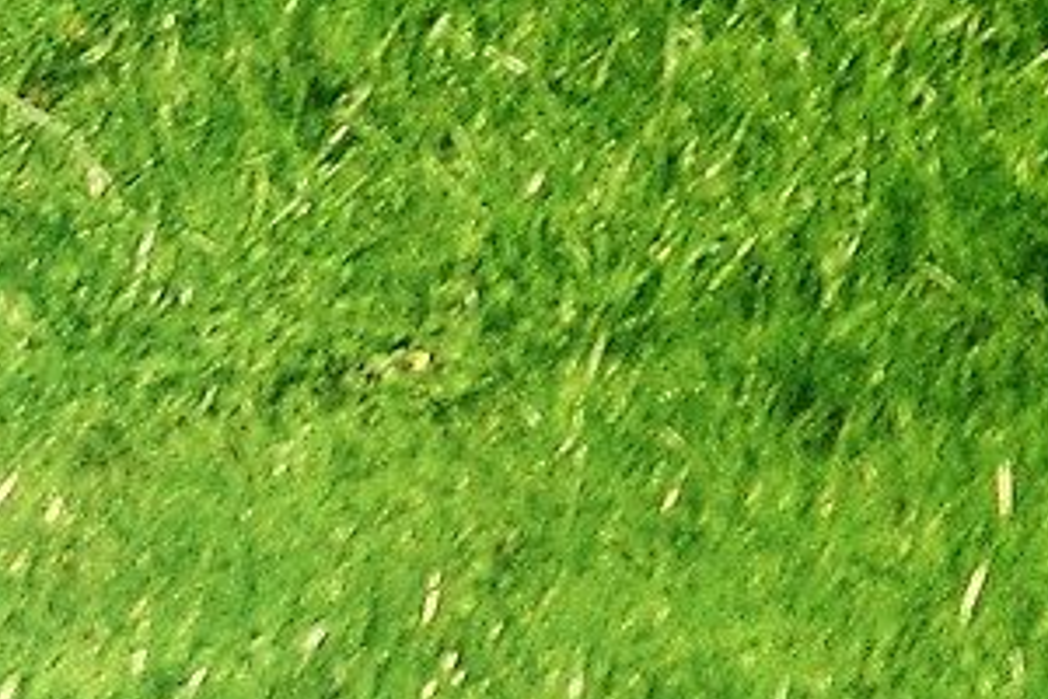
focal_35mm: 288
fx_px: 8383
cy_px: -1908
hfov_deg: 6.4
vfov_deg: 4.5
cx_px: 3329
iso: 100
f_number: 7.1
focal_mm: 24
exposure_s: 1/400
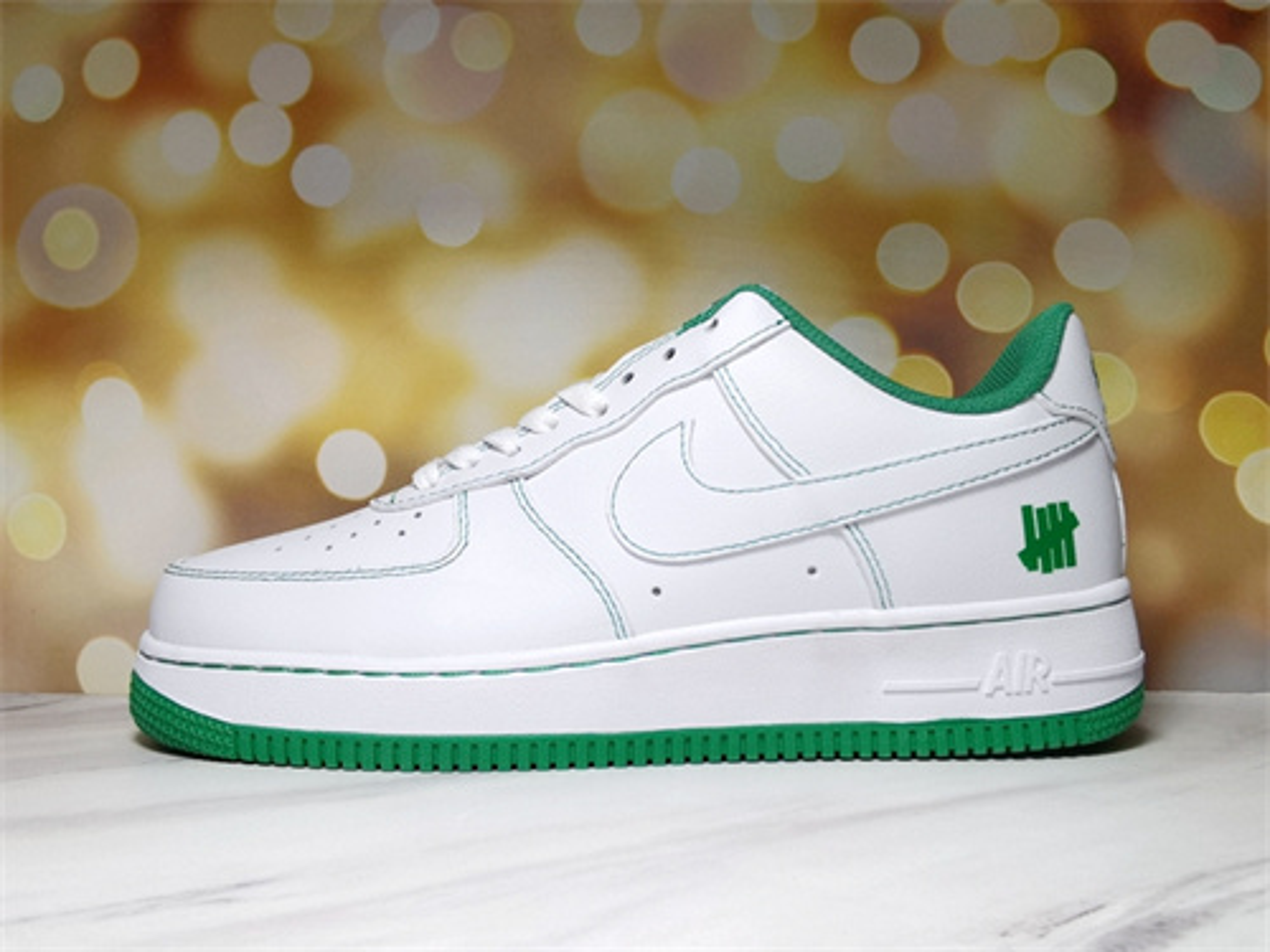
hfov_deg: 61.7
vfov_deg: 48.2
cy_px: 476
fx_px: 1064
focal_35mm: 29
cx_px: 635
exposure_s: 1/418
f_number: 2.2
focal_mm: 2.26
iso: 50
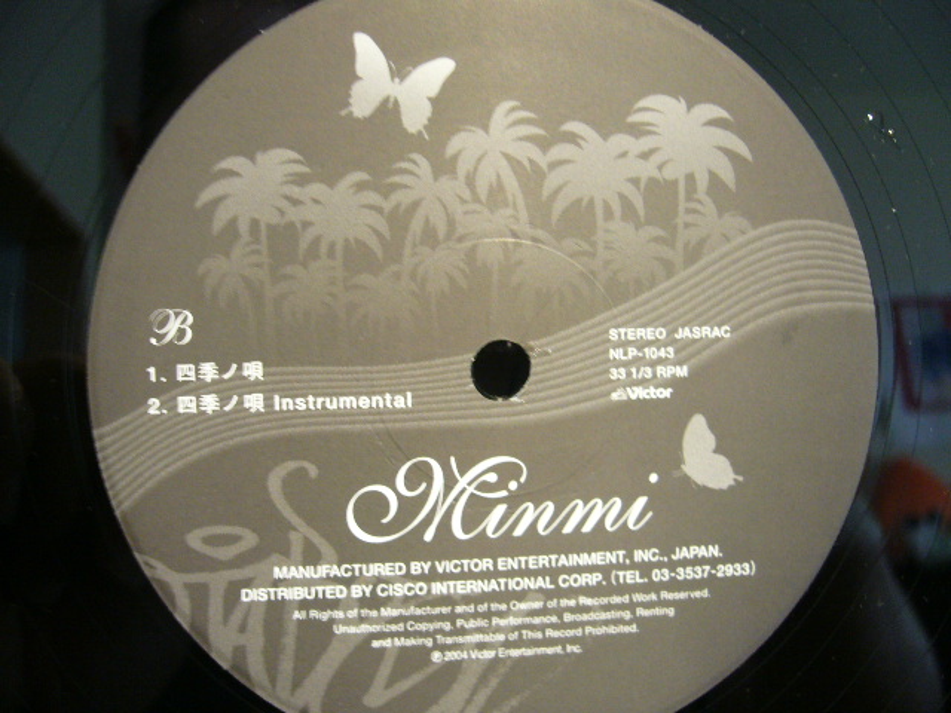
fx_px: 962
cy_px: 356
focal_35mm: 35
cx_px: 476
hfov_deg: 52.6
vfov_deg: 40.7
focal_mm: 5.8
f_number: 2.8
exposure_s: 1/8
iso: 200
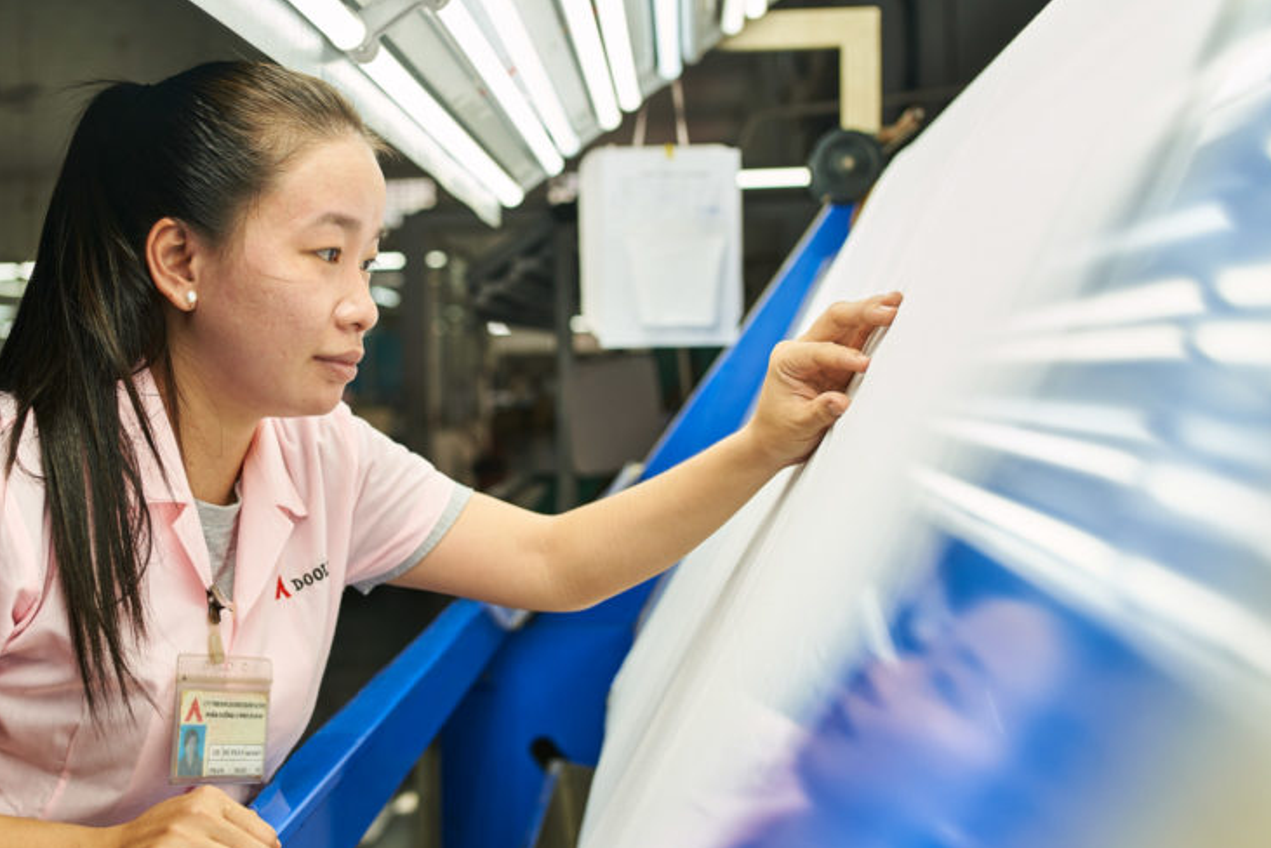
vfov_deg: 27.5
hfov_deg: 40.0
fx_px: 1731
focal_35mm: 49
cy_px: 381
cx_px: 456
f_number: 2.8
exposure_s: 1/125
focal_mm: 35
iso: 100
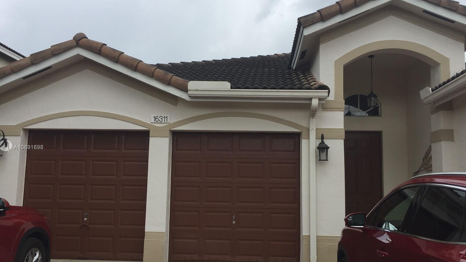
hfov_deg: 61.0
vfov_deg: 36.6
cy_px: 148
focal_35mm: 32
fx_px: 395
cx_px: 233
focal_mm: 4.15
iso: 32
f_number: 2.2
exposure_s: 1/1041
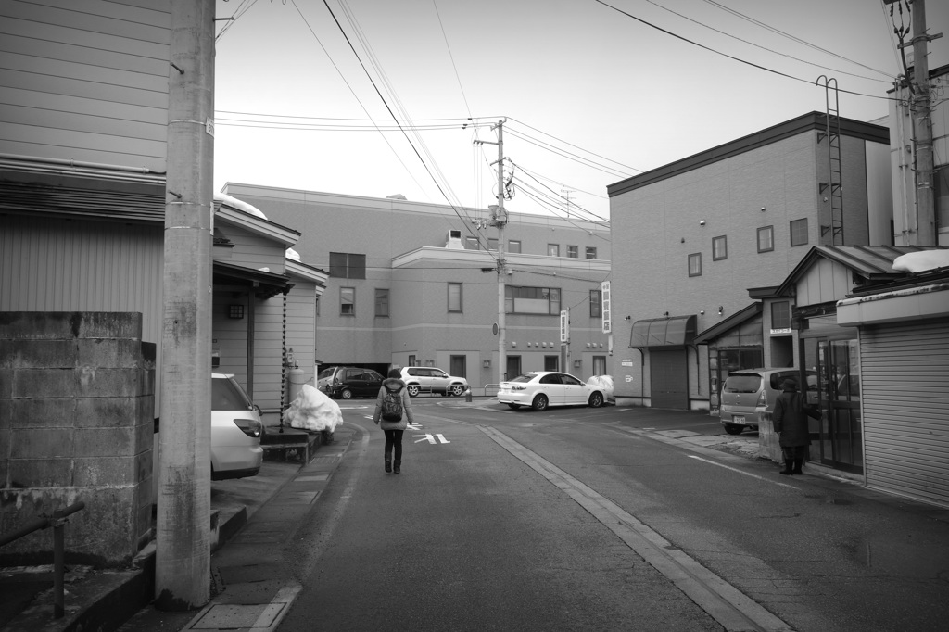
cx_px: 474
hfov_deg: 65.5
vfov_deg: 46.4
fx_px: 738
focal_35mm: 28
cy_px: 316
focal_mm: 10.4
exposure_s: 1/250
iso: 125
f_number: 5.6
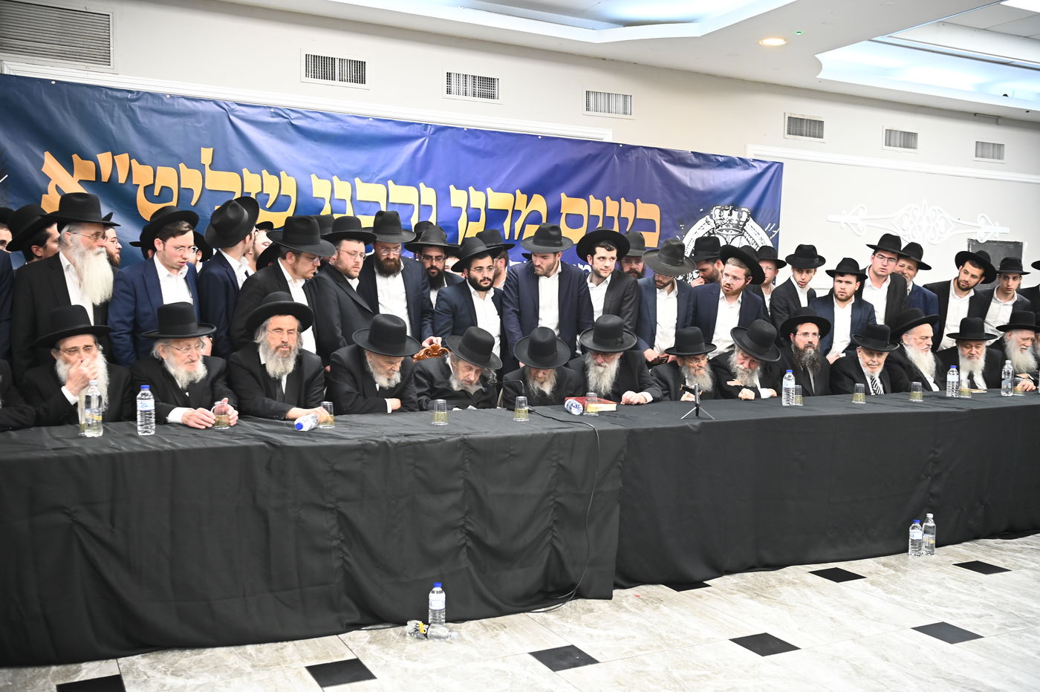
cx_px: 520
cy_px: 346
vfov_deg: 38.8
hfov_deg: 55.8
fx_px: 982
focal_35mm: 34
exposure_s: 1/160
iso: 2000
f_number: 4
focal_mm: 34
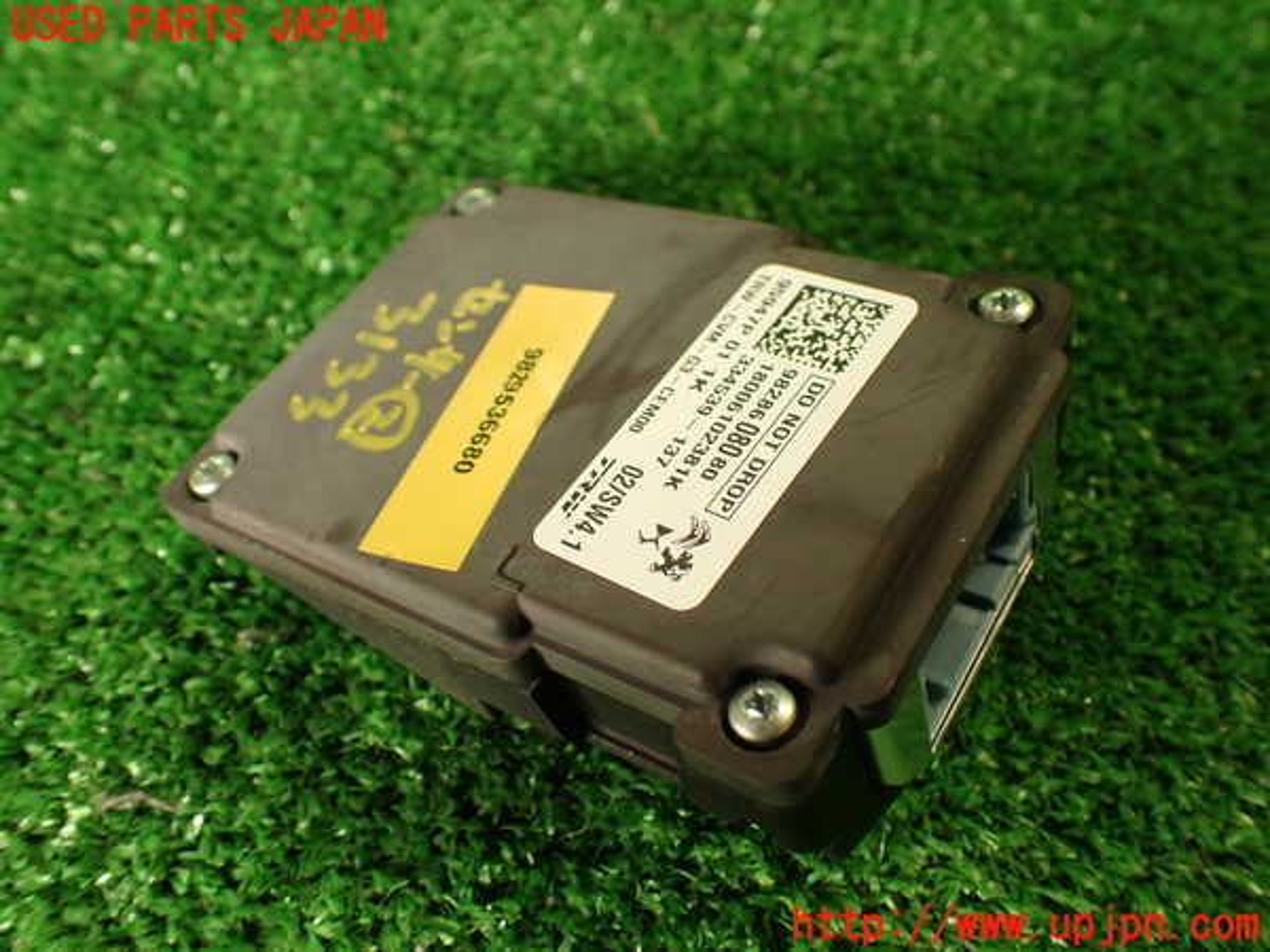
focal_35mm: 32
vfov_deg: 44.2
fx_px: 1174
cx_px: 635
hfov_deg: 56.8
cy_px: 476
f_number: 2.4
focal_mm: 5.79
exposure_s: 1/60
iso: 200
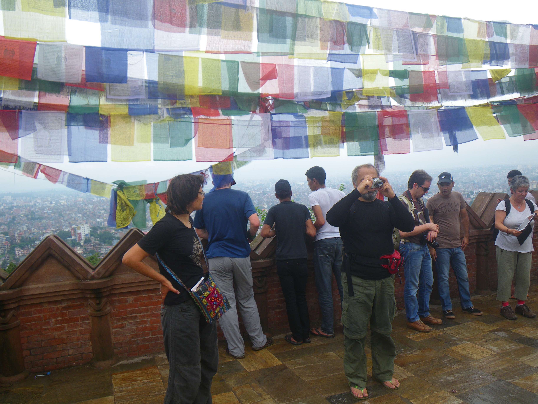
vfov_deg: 49.7
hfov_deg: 63.4
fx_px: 435
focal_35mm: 28
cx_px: 269
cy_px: 202
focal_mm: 5
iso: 50
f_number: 4.2
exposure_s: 1/125
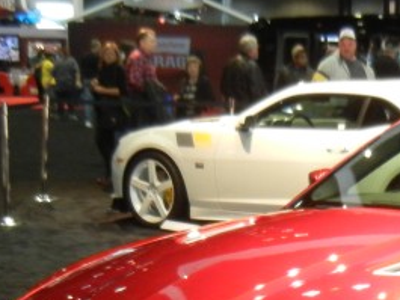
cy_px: 333
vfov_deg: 12.6
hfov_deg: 16.8
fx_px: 1341
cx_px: 332
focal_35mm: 116
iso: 400
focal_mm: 5.4
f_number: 3.5
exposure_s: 1/52.2
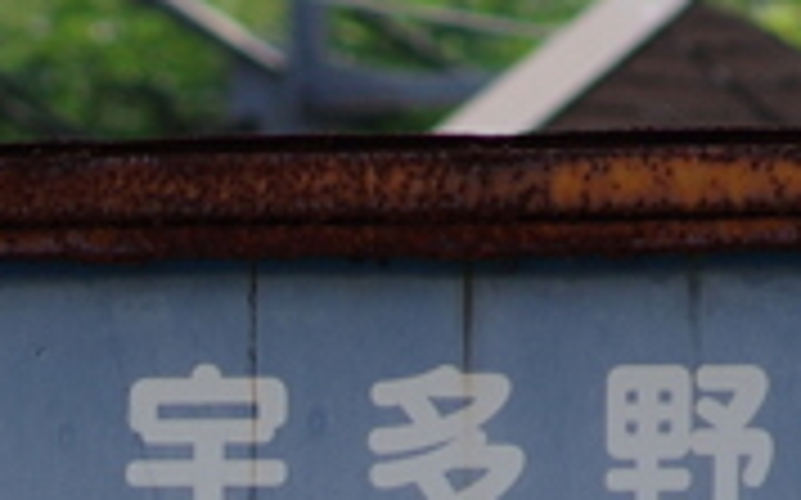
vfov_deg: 2.1
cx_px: -634
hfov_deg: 3.4
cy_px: 1446
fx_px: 13373
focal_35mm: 613
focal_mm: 70
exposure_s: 1/800
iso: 100
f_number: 4
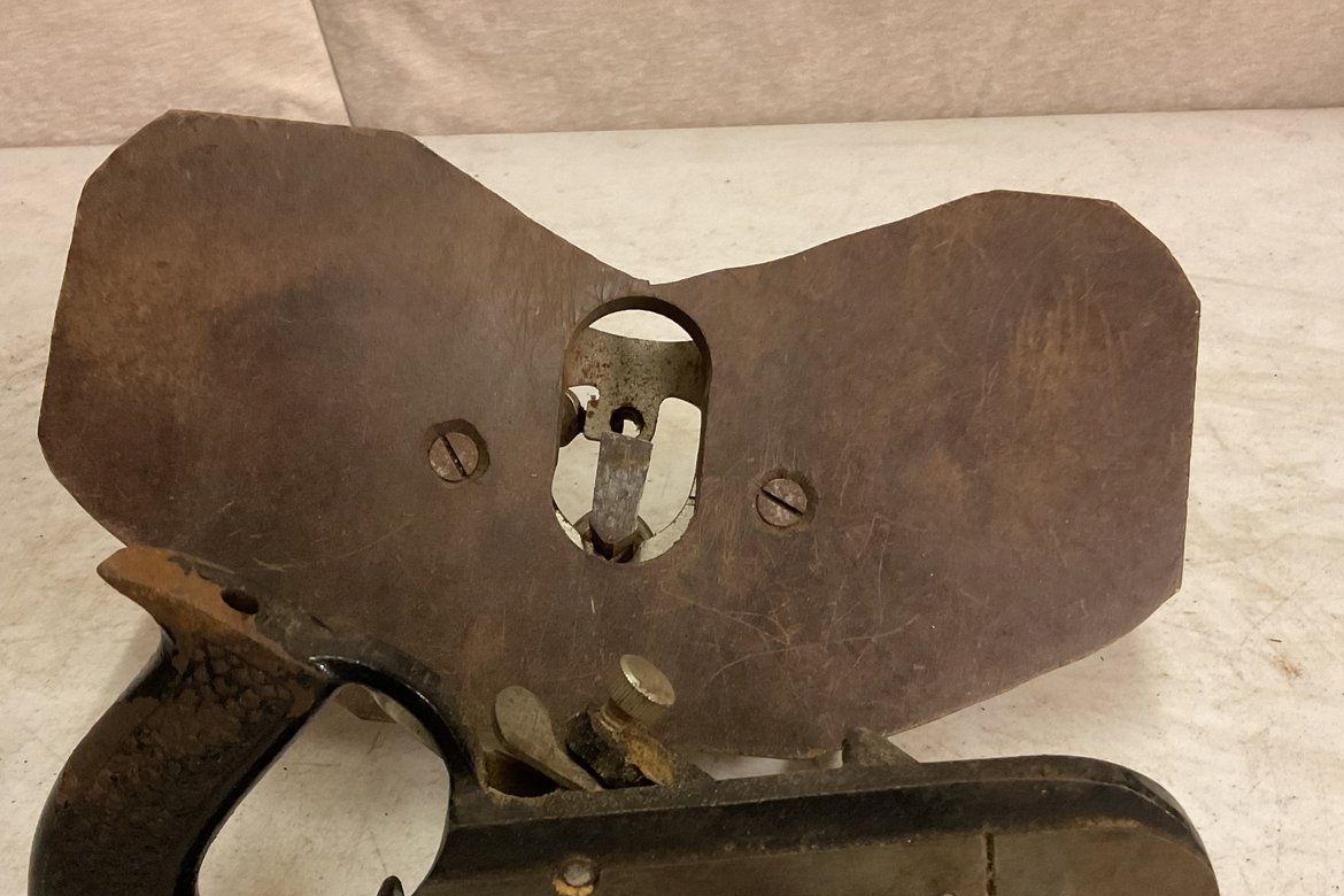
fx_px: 1456
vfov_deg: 33.8
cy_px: 623
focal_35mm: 39
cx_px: 639
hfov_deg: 49.5
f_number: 1.8
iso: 250
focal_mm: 3
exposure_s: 1/40
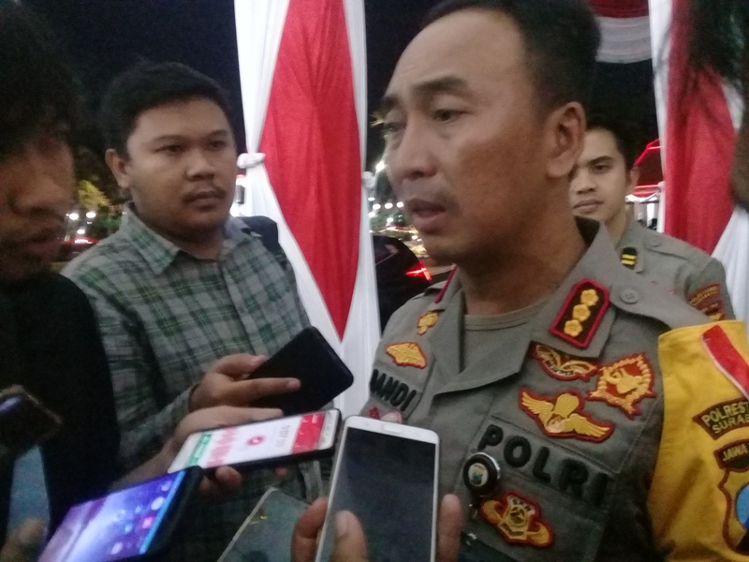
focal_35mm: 31
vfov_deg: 45.4
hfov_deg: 58.4
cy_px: 281
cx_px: 374
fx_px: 671
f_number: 2.2
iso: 1000
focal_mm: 3.3
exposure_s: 1/15
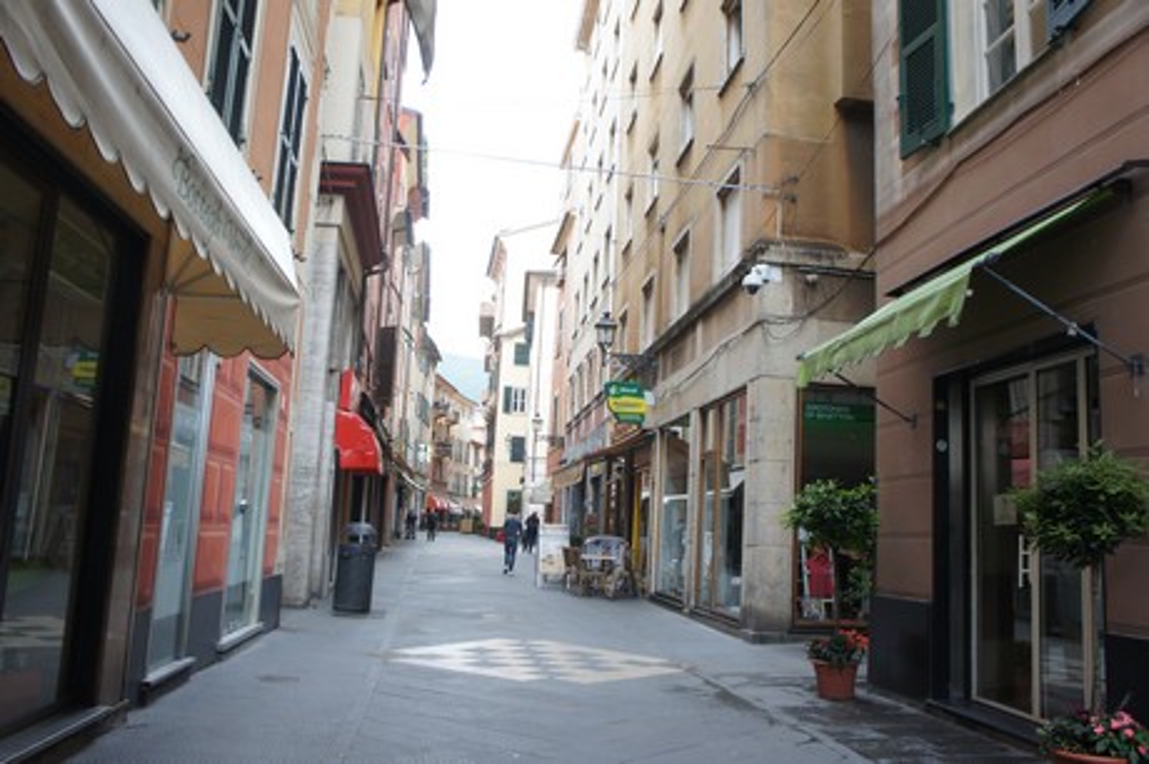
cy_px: 382
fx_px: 957
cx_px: 574
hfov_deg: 62.0
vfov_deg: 43.5
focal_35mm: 30
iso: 200
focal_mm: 20
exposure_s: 1/60
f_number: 5.6
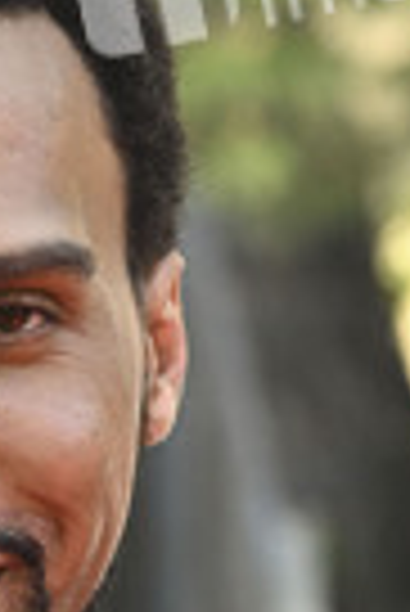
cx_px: -113
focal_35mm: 426
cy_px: 626
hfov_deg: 3.2
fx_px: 7258
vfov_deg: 4.8
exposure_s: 1/320
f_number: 5.6
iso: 640
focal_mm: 97
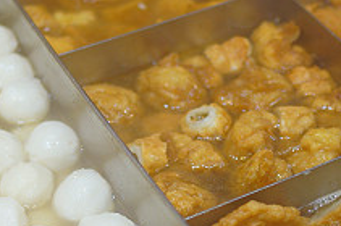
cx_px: 244
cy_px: 182
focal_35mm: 99
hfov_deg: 20.5
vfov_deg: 13.7
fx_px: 936
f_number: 1.8
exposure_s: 1/60
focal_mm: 24
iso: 200
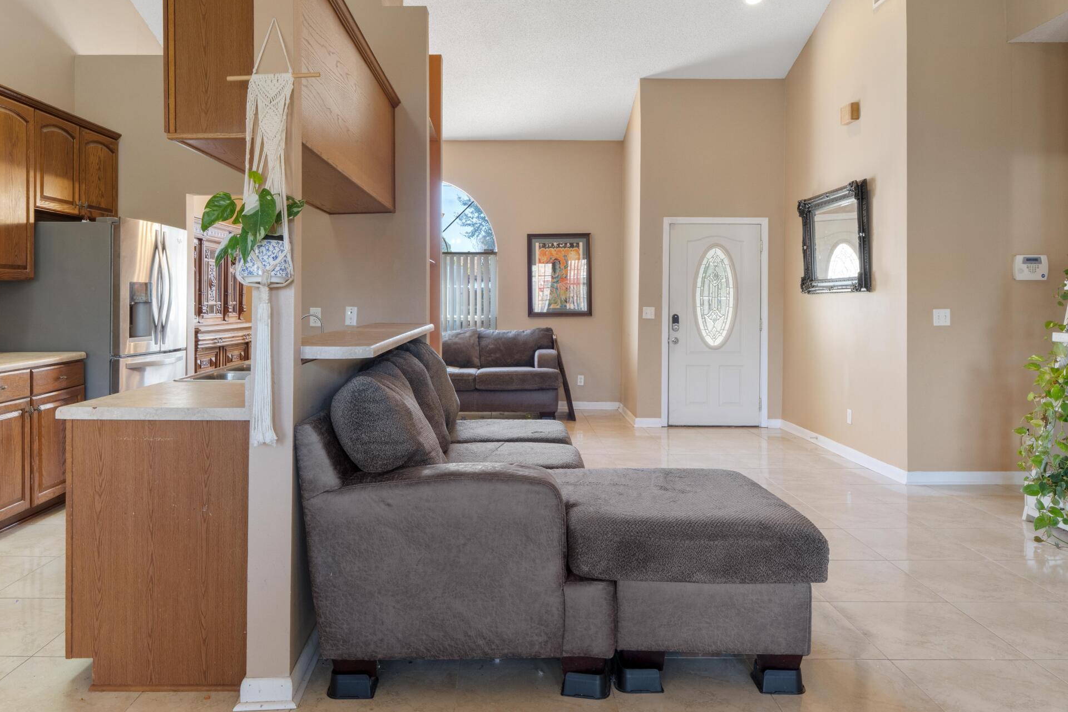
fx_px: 742
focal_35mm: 25
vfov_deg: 50.9
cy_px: 284
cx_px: 505
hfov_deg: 71.5
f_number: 11
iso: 800
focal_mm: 16
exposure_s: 1.3
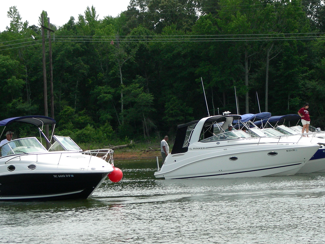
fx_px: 1052
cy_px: 149
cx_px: 190
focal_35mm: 112
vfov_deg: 13.2
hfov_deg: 17.6
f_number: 4
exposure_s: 1/470
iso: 50
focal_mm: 14.6
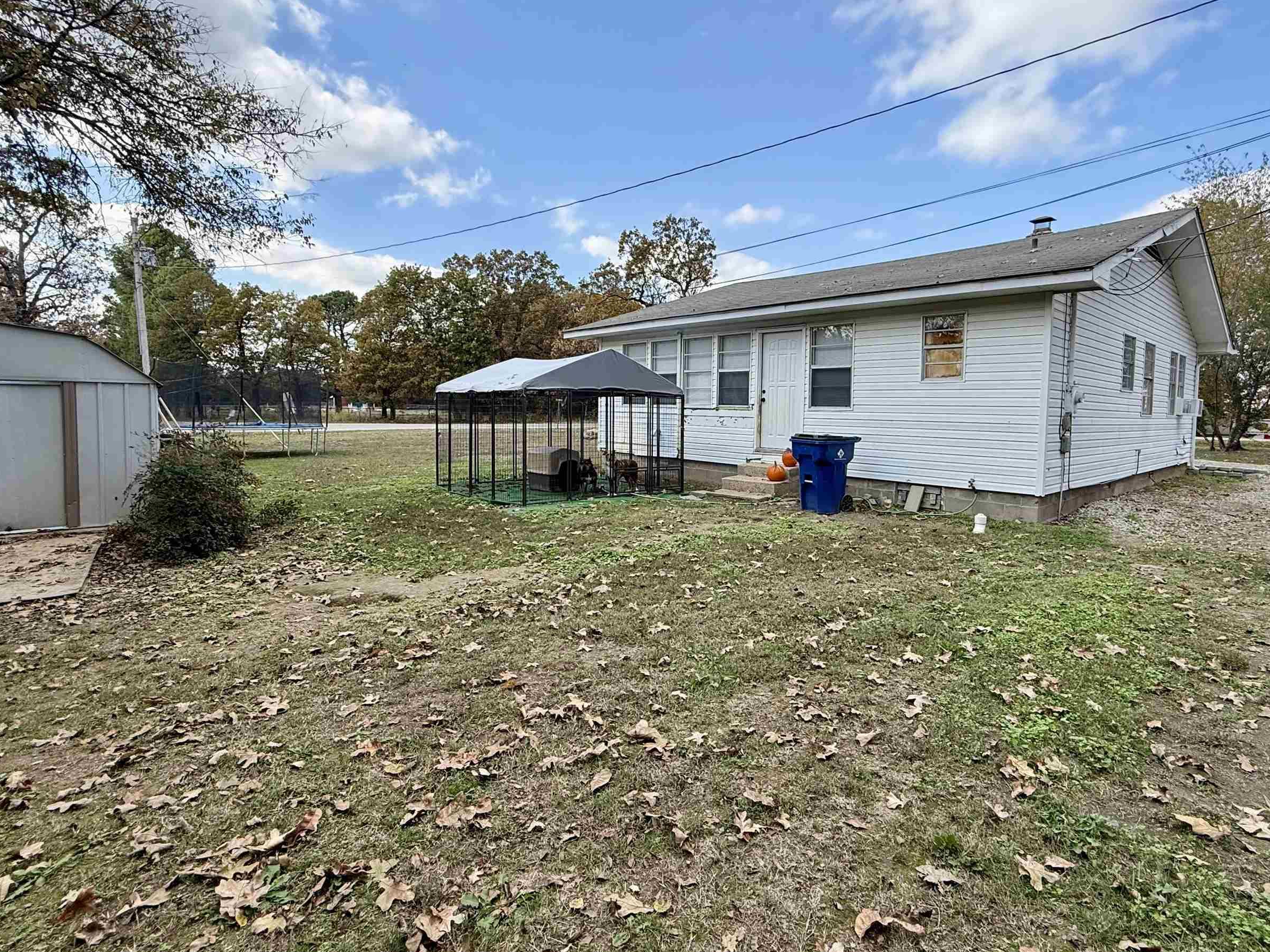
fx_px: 660
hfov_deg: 87.6
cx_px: 687
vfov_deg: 71.5
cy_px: 441
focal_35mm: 18
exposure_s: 1/701
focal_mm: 2.22
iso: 50
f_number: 2.2
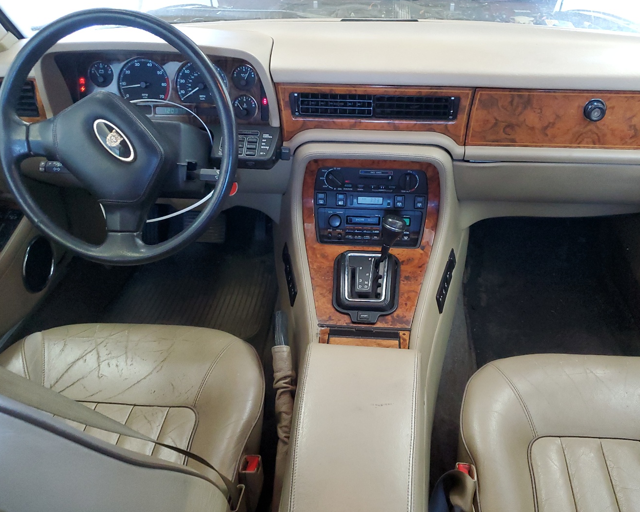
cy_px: 287
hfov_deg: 57.0
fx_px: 587
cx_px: 357
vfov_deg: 47.0
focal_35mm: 31
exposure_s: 1/60.2
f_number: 1.5
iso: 293
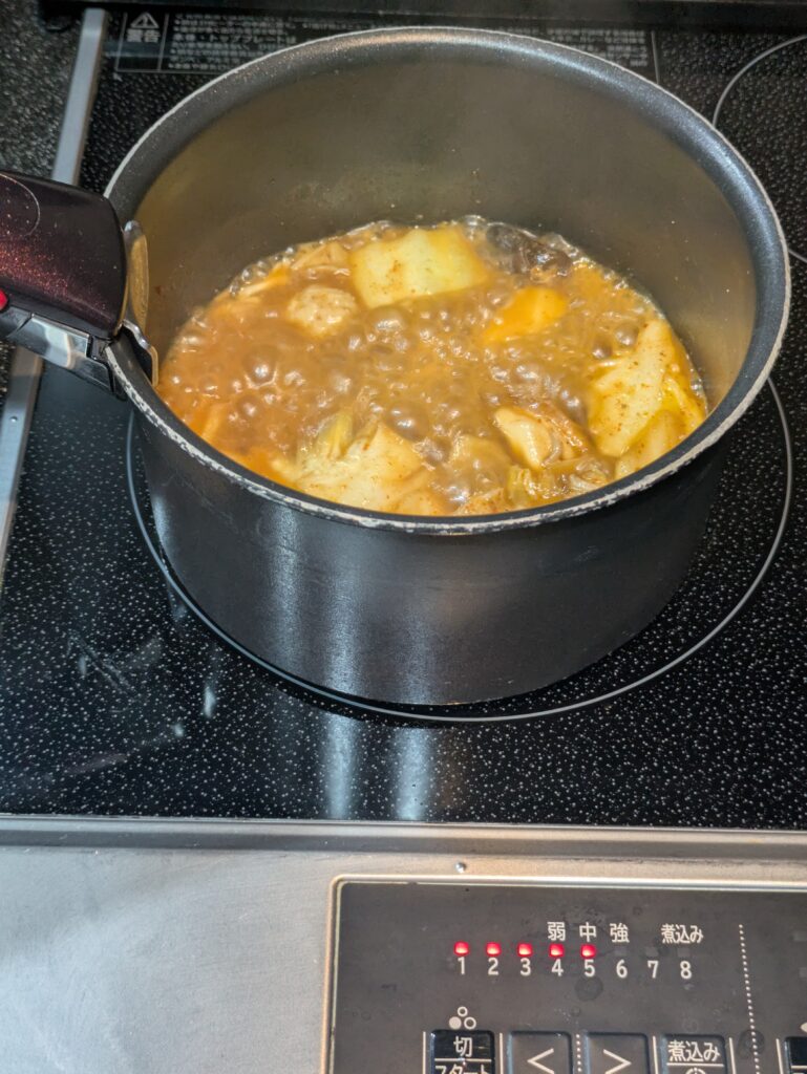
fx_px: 1584
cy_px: 537
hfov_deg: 28.6
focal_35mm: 51
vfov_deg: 37.5
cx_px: 404
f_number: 1.89
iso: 174
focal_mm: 5.43
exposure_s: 1/33.3
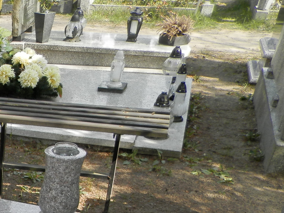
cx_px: -93
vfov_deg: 20.3
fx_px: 550
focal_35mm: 67
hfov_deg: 24.8
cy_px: 266
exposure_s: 1/250
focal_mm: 4.5
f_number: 3.1
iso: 80
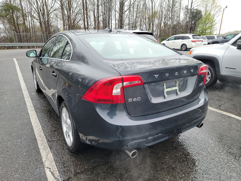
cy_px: 90
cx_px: 120
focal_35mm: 24
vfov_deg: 56.8
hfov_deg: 71.6
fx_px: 167
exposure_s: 1/59
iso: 52
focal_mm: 6.7
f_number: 1.8
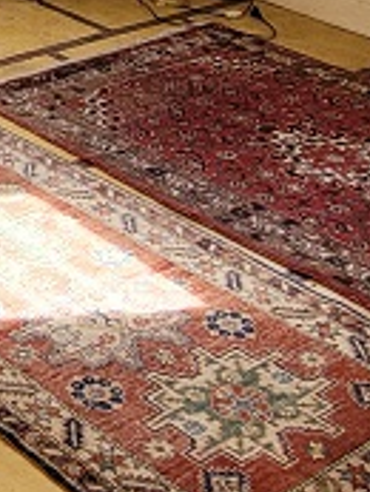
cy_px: -80
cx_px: -401
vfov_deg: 22.4
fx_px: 1153
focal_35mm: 81
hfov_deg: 14.6
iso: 40
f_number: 2.2
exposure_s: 1/107
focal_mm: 1.74
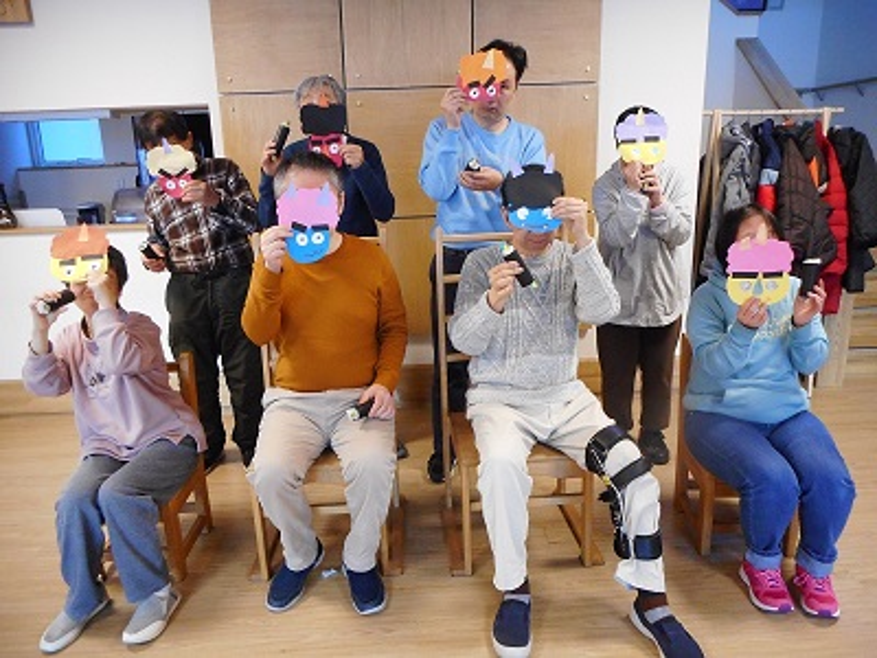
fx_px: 633
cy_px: 329
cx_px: 438
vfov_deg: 54.9
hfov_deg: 69.4
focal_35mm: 25
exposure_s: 1/30
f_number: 3.7
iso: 400
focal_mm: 4.5
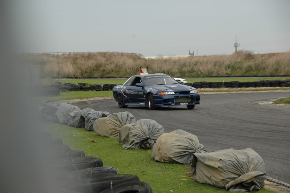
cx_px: 145
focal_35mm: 117
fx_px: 942
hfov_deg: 17.5
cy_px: 96
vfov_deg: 11.7
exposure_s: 1/200
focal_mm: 78
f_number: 7.1
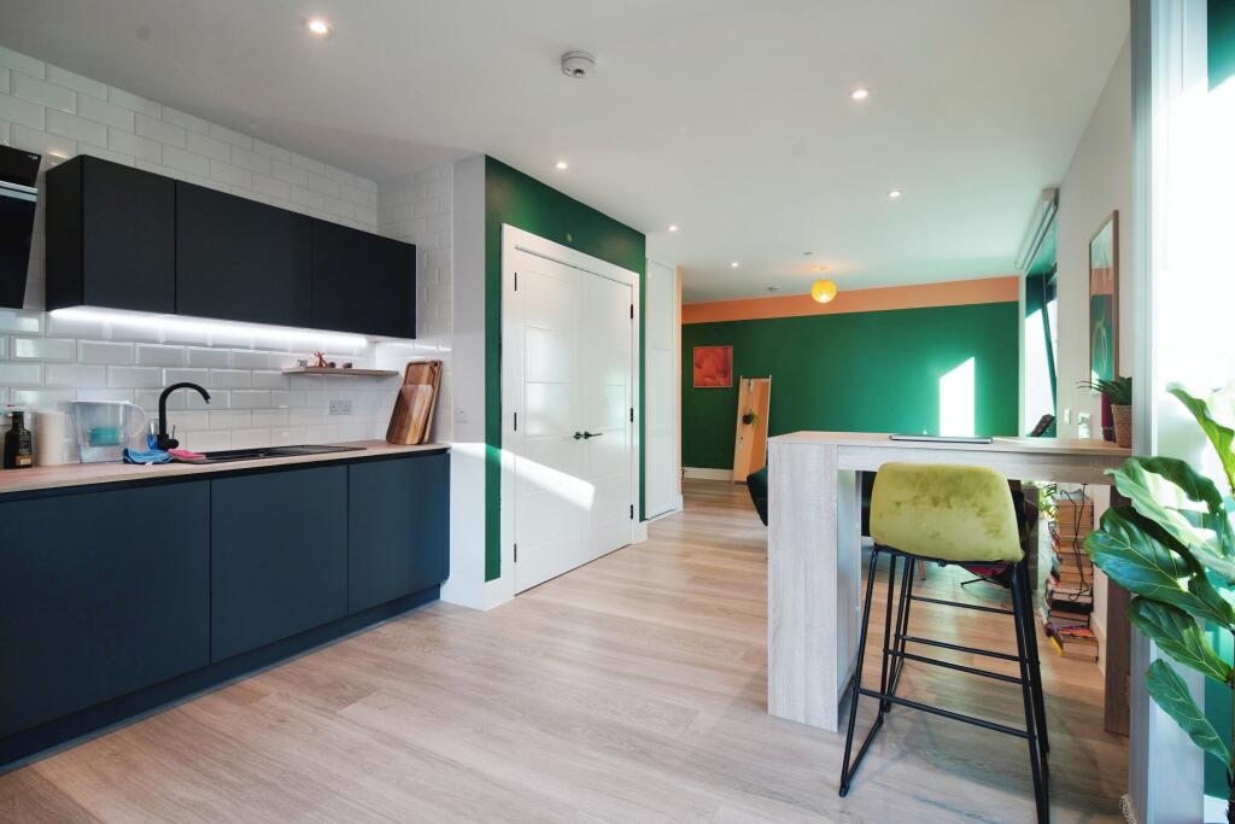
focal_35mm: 17
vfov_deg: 70.5
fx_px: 583
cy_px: 412
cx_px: 618
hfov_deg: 93.3
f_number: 7.1
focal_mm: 17
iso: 640
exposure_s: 1/40
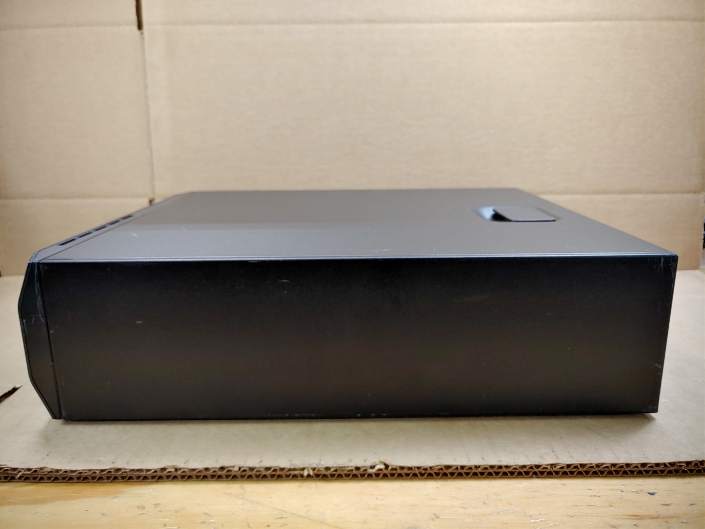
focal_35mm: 26
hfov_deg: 67.3
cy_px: 264
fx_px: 530
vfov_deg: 53.1
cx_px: 352
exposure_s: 1/60
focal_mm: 4.36
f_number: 1.8
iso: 50
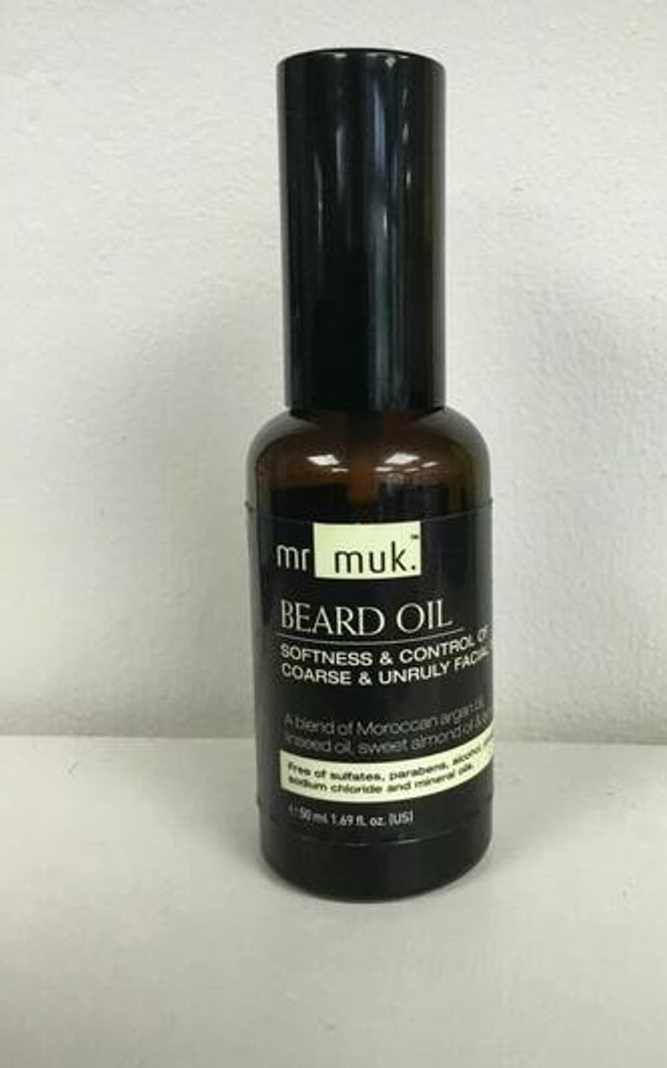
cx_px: 449
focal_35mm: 37
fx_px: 1076
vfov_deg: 52.7
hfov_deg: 34.1
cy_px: 485
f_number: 2.4
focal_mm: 3.3
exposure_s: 1/33
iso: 40
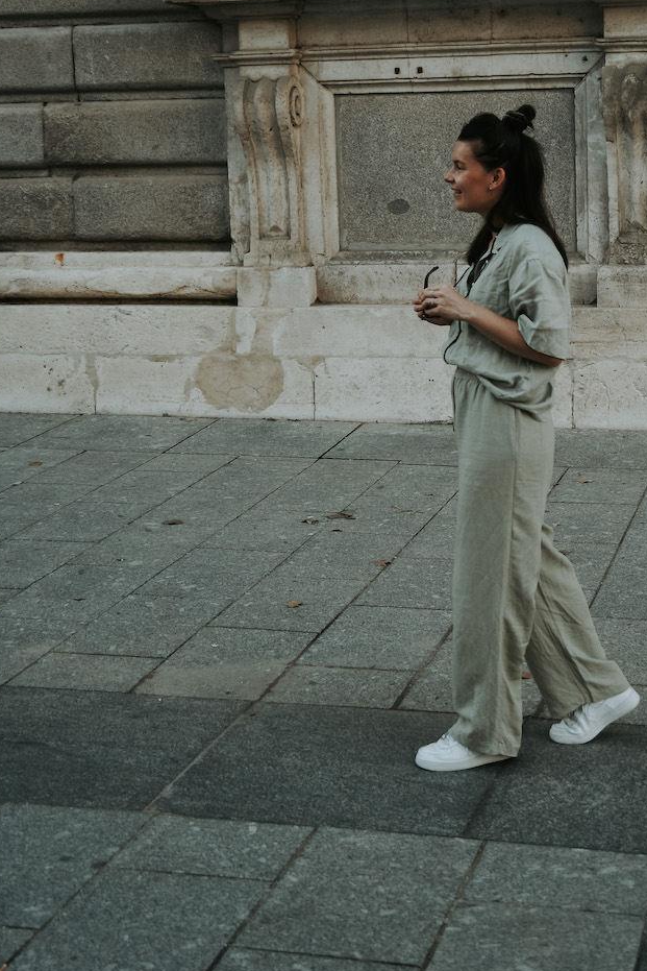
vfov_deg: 34.1
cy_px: 298
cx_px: 456
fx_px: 1563
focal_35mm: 58
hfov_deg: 23.2
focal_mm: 36
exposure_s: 1/320
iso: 200
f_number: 3.5
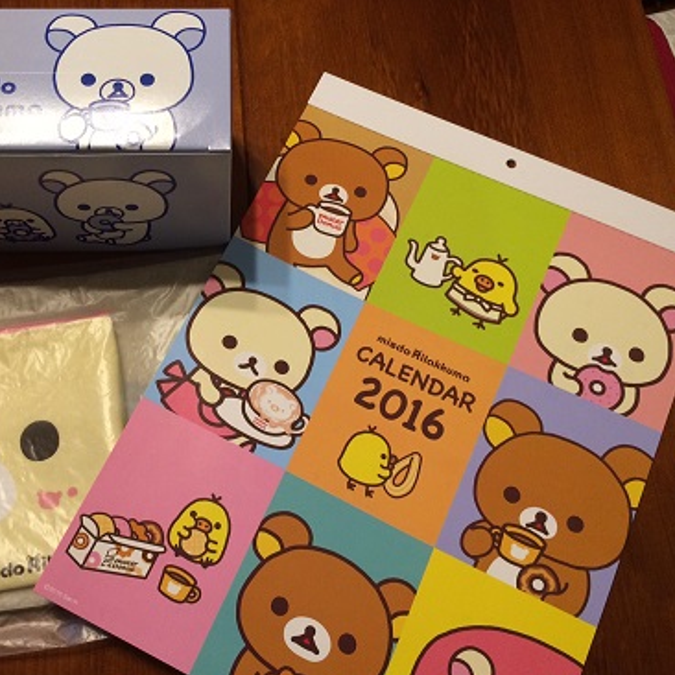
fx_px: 772
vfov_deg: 47.2
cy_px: 344
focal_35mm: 35
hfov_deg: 46.5
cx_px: 223
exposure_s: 1/30
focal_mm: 4.15
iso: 64
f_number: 2.2
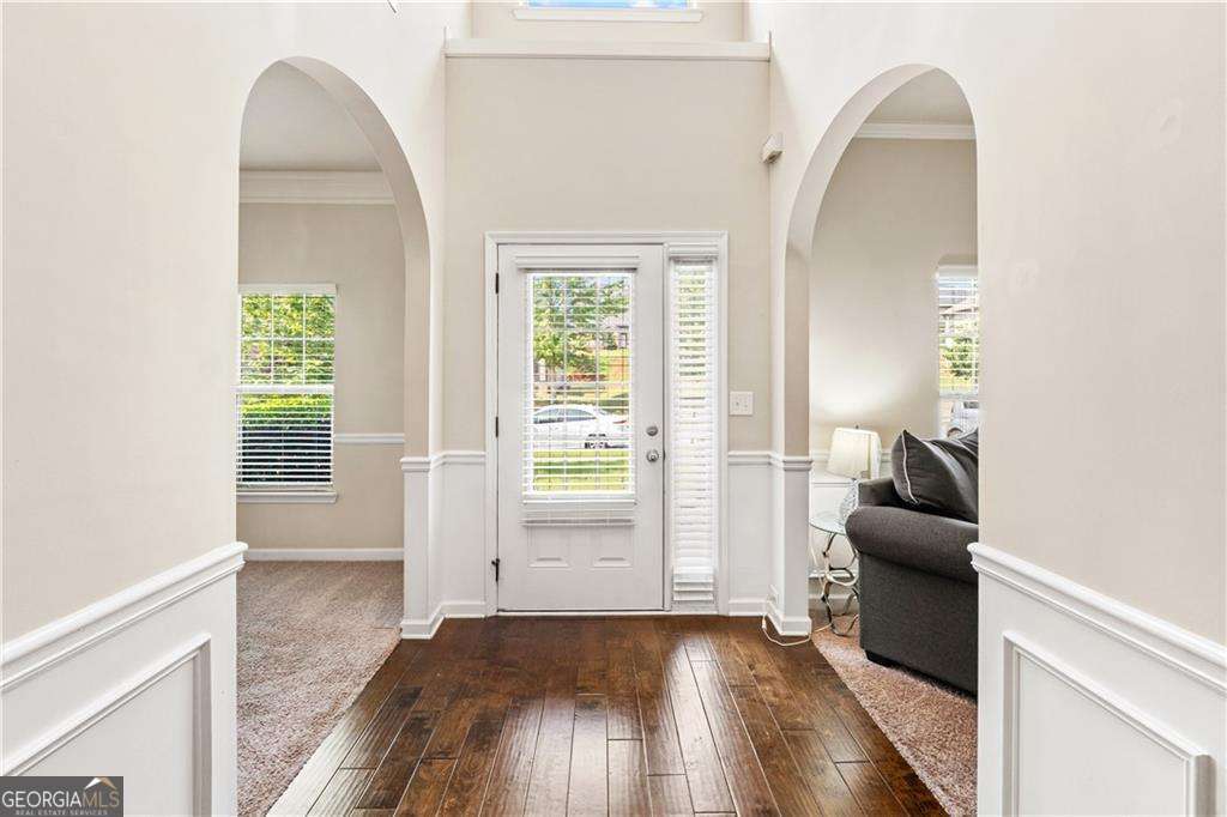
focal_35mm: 16
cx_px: 614
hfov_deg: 95.0
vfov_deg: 72.0
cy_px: 408
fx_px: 562
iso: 400
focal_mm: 11
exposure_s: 1/6
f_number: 8
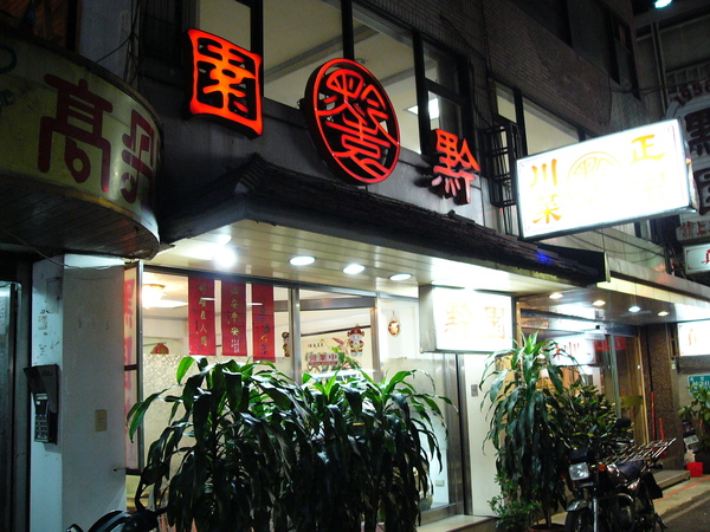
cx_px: 355
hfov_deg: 51.4
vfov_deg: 39.7
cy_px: 266
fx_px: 738
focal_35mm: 36
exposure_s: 1/8
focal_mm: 6
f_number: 2.8
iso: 200
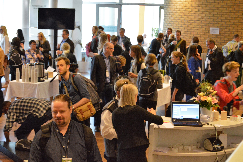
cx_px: 124
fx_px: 604
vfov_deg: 15.3
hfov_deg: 22.7
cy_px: 81
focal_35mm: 90
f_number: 5.6
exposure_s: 1/30
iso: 1800
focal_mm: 55
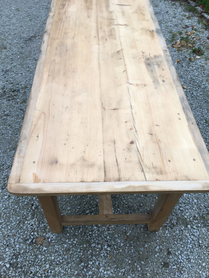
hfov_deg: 48.2
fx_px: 233
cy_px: 139
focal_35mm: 29
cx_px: 104
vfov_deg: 61.7
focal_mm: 4.15
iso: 32
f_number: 2.2
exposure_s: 1/50
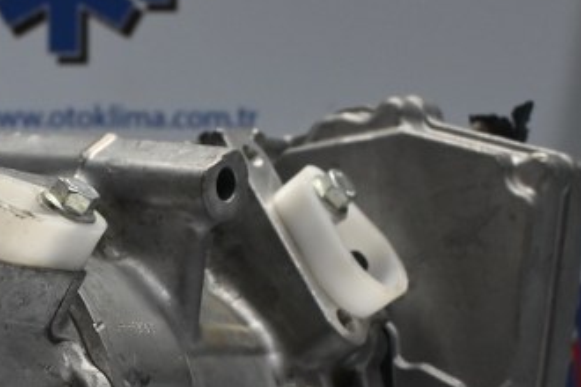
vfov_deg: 12.4
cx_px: 58
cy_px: 384
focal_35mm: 109
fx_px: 1759
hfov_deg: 18.4
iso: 1100
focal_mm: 30
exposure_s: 1/125
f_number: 4.8
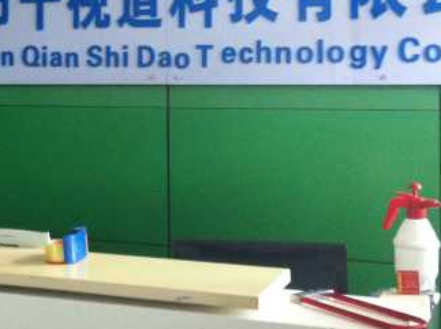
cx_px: 96
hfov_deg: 24.7
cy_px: 51
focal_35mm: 78
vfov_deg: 18.6
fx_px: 992
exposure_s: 1/15
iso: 320
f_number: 2.8
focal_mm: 3.85
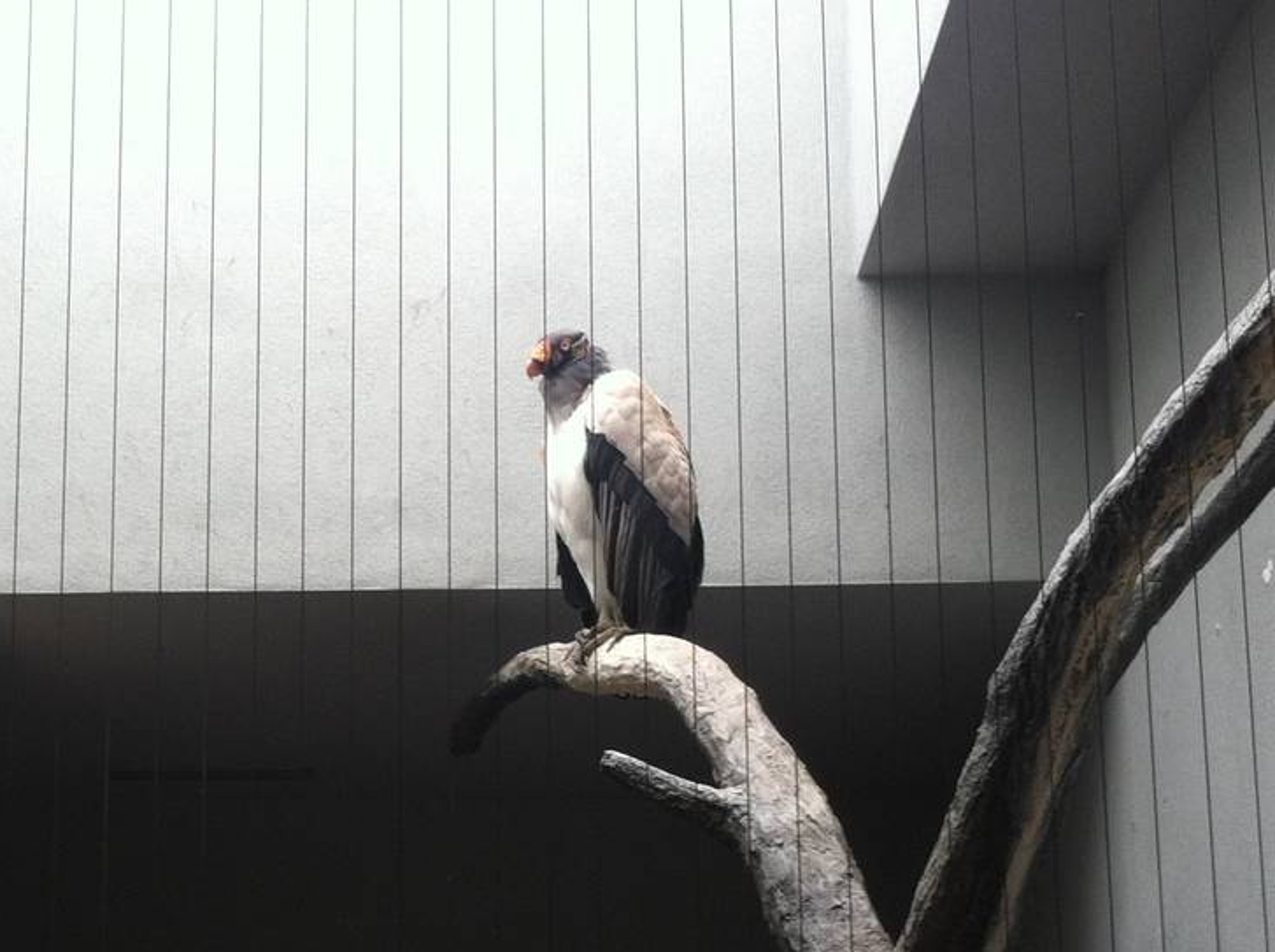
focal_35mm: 77
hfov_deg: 25.1
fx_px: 2832
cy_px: 879
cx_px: 321
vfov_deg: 18.7
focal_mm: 3.85
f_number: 2.8
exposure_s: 1/17
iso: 80
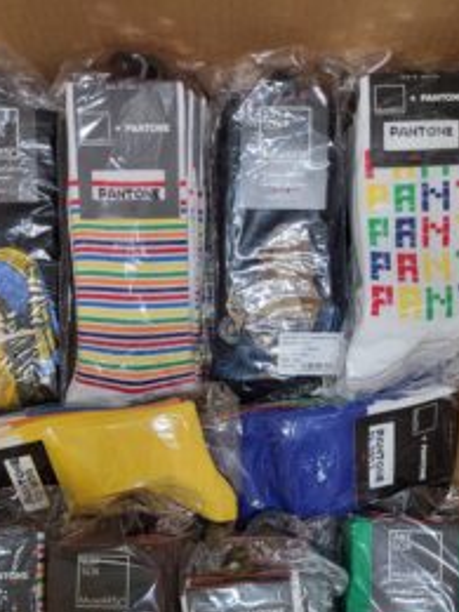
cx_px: 209
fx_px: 707
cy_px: 468
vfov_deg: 45.0
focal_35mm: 40
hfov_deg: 35.9
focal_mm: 5.4
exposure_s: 1/50
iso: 200
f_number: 1.8
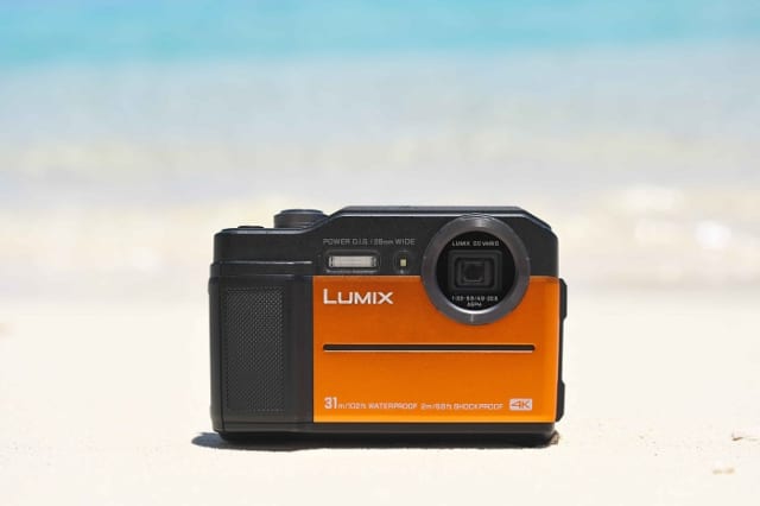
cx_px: 380
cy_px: 253
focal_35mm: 56
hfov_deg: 35.7
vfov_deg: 24.2
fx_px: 1182
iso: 200
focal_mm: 37.6
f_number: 4
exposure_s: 1/1500
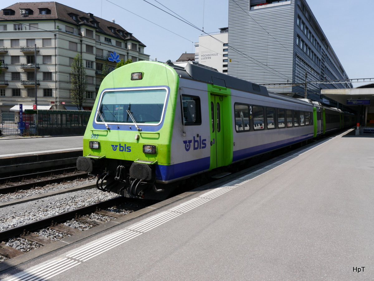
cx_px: 187
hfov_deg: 63.4
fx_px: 303
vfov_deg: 49.7
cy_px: 140
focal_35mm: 28
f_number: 7.1
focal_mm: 14
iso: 160
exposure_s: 1/500
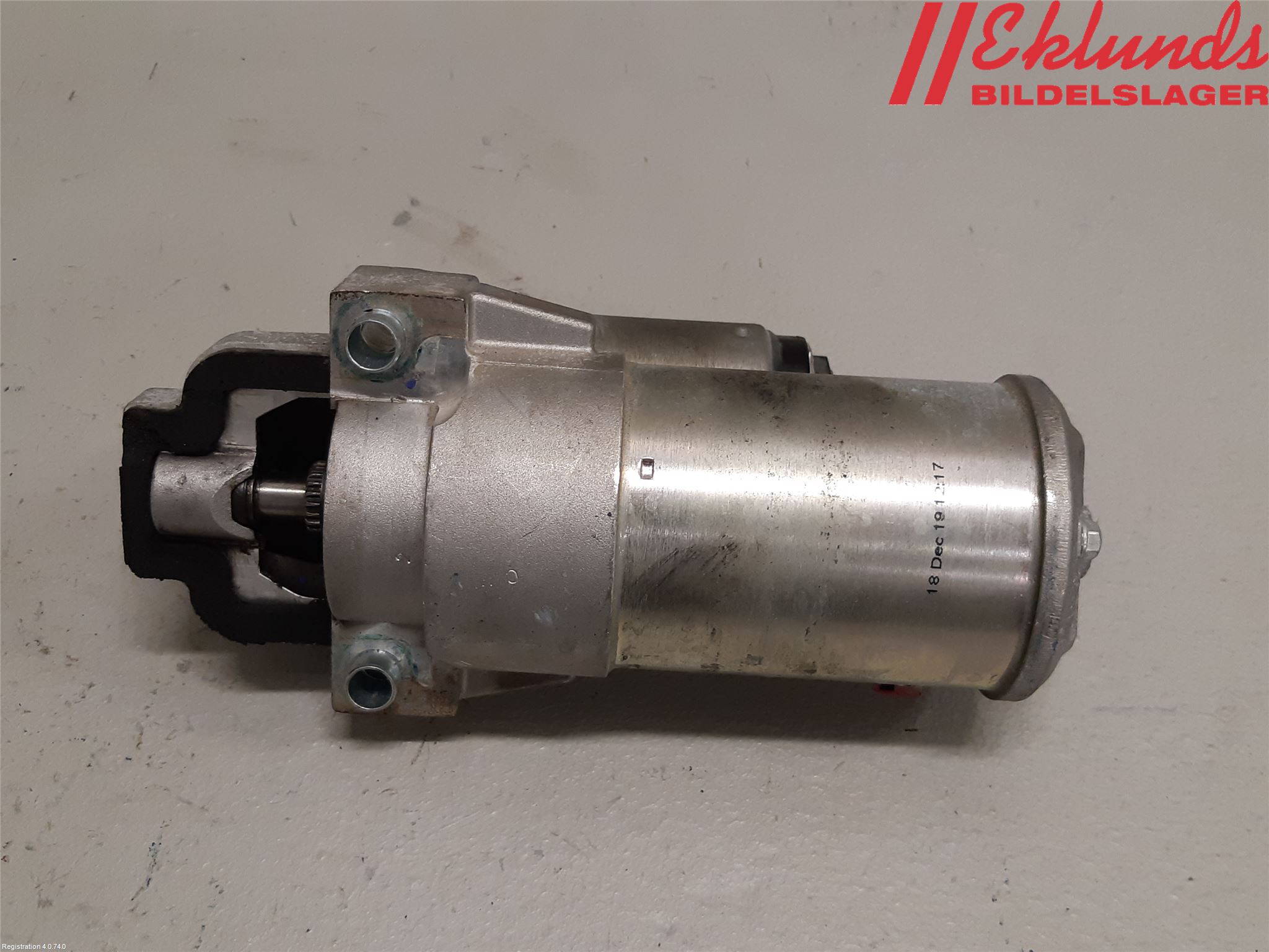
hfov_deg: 67.3
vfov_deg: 53.1
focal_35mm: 26
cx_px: 634
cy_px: 476
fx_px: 953
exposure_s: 1/50
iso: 125
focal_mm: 3.93
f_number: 1.7
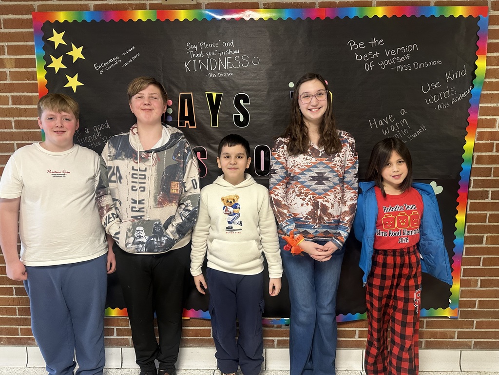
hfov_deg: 71.6
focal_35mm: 24
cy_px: 188
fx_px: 346
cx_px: 250
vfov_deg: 56.8
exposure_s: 1/60
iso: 320
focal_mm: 6.86
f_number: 1.78
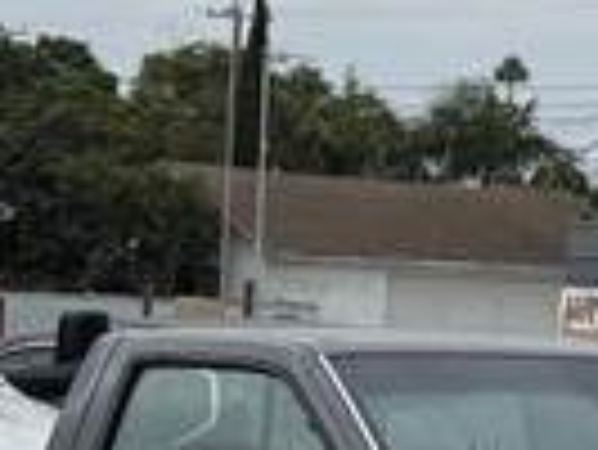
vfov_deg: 8.0
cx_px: 1043
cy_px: 346
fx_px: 3199
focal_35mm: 185
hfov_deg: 10.1
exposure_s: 1/6173
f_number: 1.78
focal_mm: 6.76
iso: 80
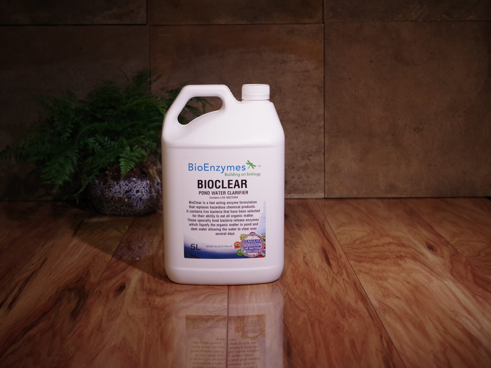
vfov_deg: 29.1
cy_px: 185
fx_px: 709
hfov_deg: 38.2
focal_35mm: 50
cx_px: 225
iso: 1600
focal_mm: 30.63
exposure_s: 1/125
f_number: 4
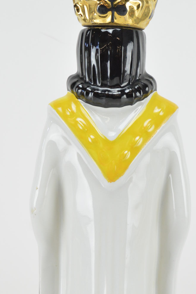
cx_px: 117
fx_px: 867
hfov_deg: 12.9
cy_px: 274
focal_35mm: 106
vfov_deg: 18.9
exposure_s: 1/80
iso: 800
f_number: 6.3
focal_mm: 32
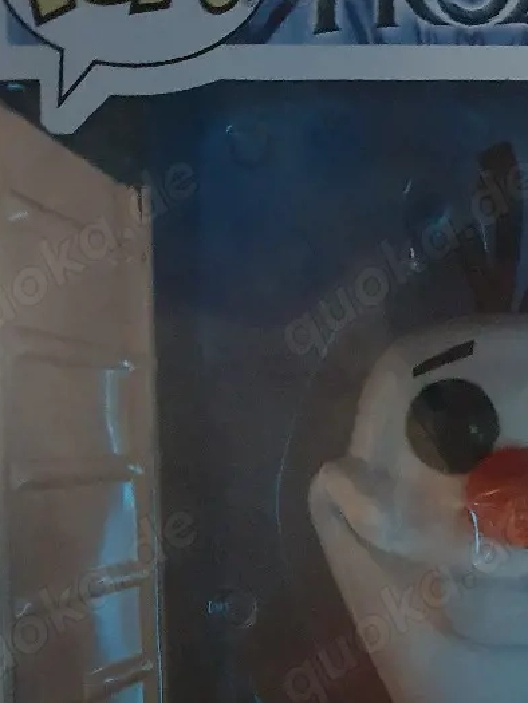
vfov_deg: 28.1
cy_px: 653
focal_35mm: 66
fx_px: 1342
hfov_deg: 21.6
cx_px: 505
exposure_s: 1/10
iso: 640
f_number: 1.5
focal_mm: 4.32
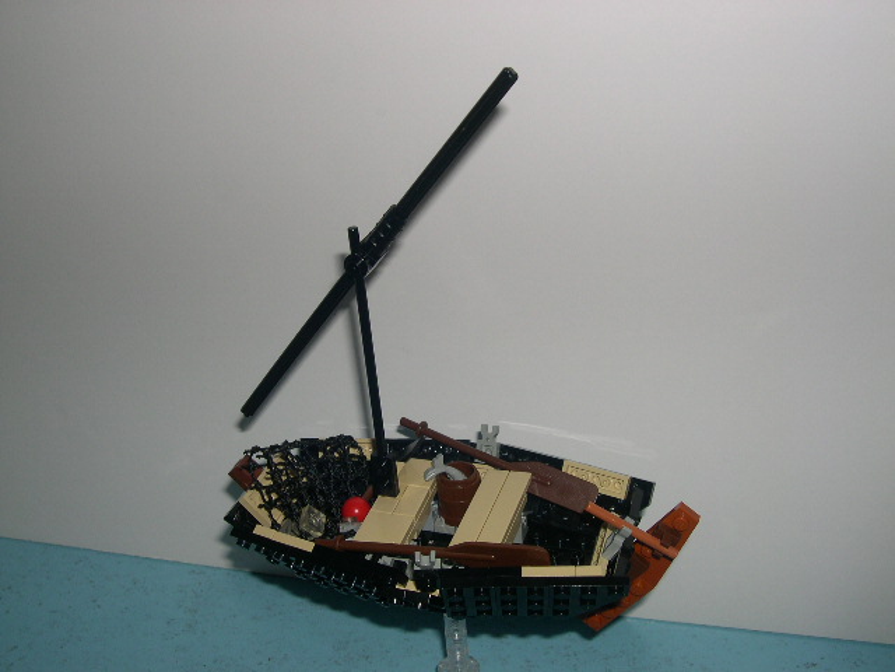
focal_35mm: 38
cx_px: 448
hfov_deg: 49.0
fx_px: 982
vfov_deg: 37.7
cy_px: 336
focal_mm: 8
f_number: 7.6
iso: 100
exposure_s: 1/60
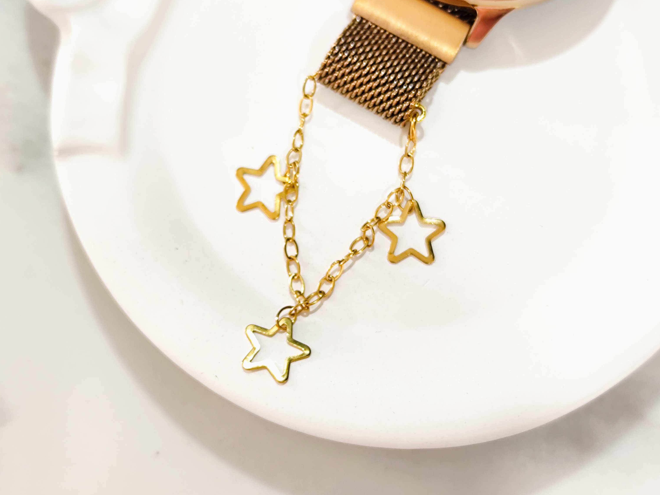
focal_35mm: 62
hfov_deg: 31.2
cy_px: 264
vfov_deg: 23.6
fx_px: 1182
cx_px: 331
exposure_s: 1/33.3
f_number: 1.65
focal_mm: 6.19
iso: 320
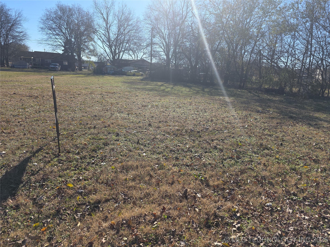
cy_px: 124
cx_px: 165
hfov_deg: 73.9
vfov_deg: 58.9
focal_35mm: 23
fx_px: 219
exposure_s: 1/771
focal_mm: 6.3
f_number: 1.7
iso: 12
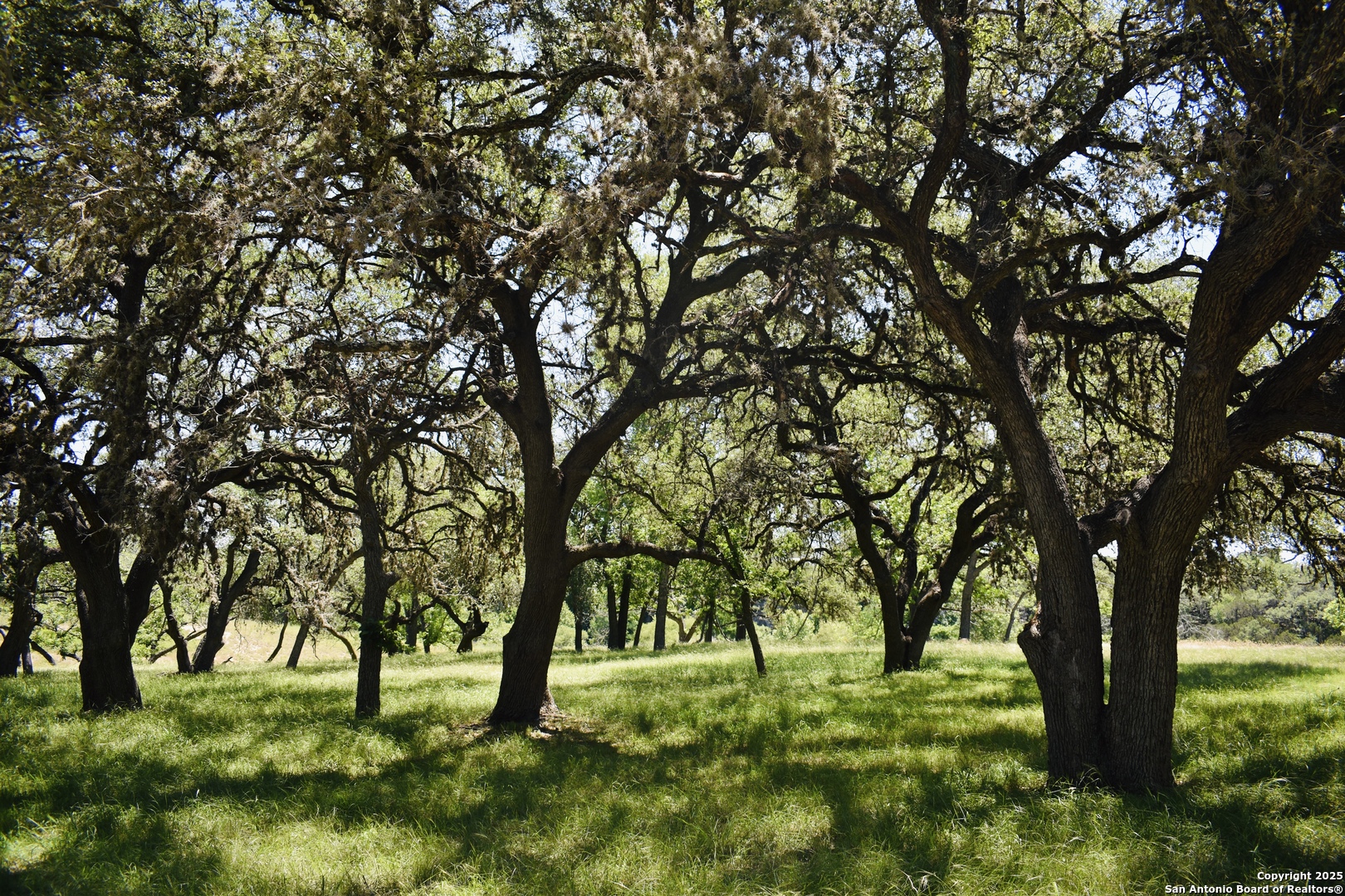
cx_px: 672
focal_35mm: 27
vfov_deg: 47.9
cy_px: 448
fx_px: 1009
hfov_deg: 67.4
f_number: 4
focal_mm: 18
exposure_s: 1/250
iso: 100
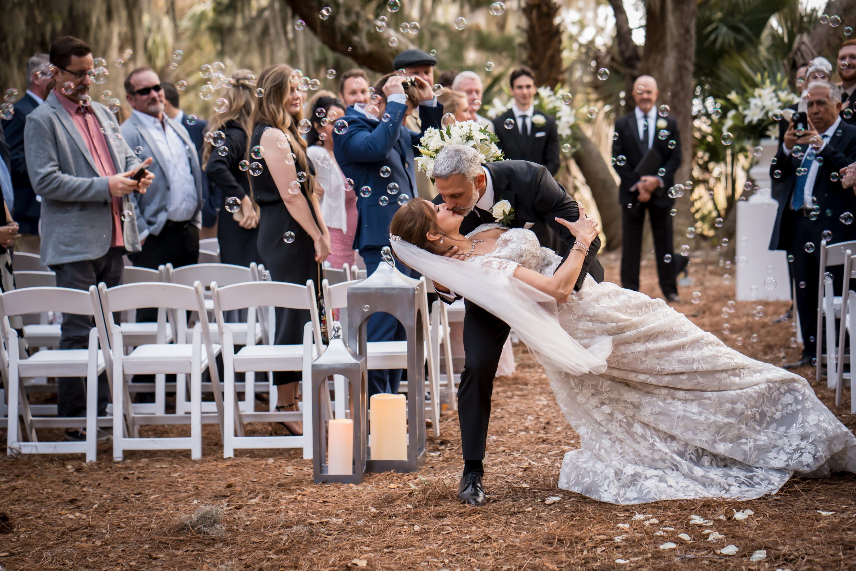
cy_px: 286
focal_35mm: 85
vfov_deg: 16.1
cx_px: 428
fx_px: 2021
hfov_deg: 23.9
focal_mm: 85
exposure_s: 1/160
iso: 1250
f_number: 2.8
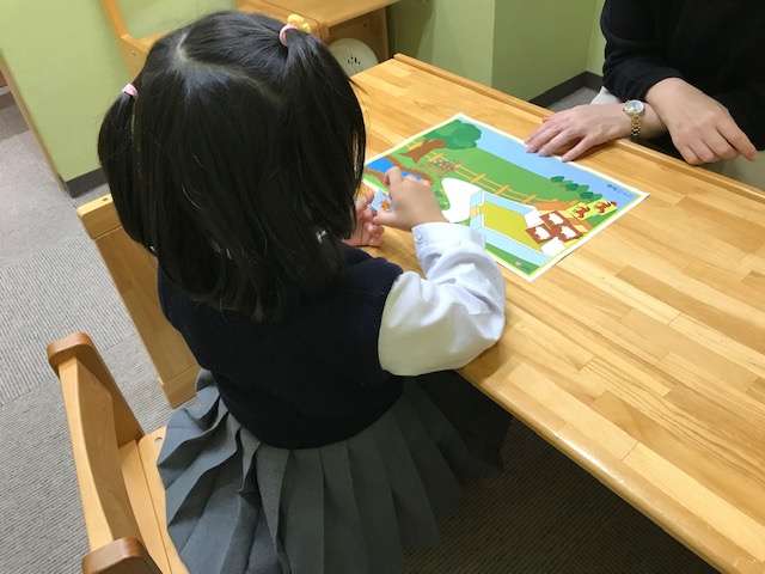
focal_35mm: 28
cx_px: 382
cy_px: 287
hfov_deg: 63.4
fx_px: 619
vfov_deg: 49.7
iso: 32
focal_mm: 3.99
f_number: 1.8
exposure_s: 1/25
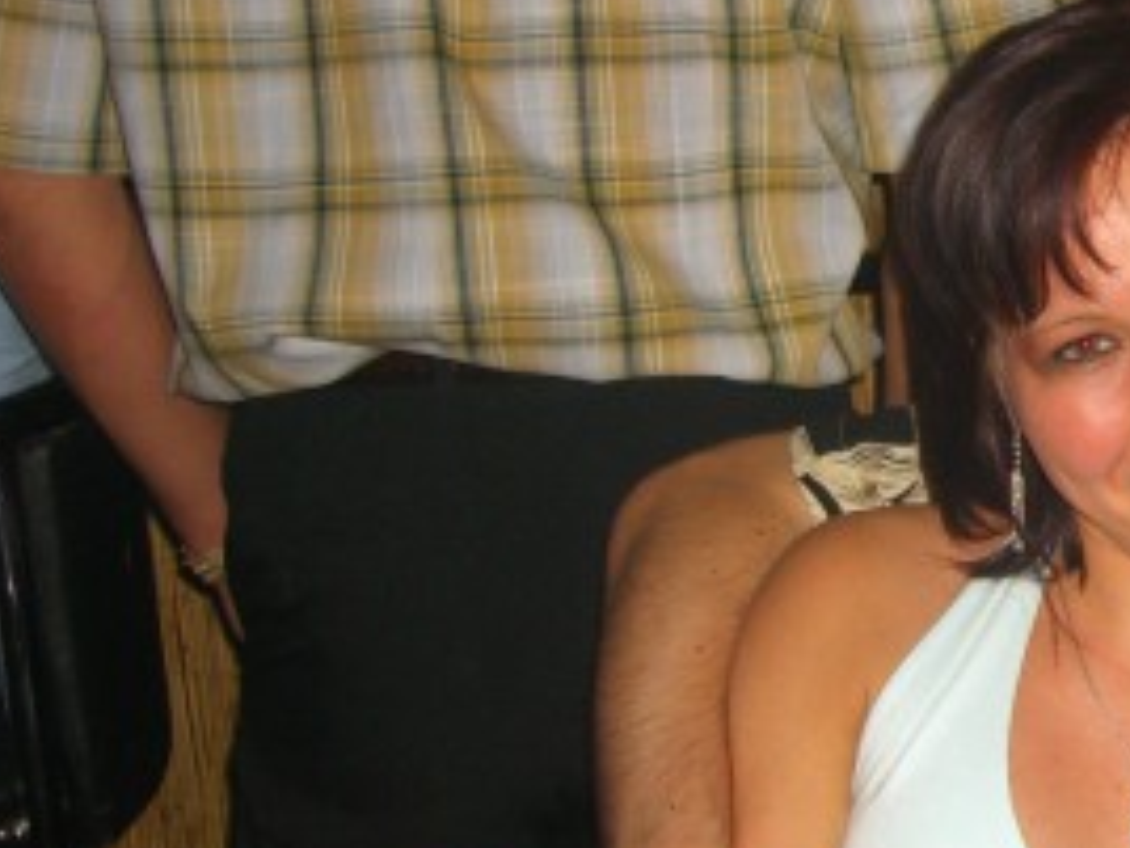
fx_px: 2775
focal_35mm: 85
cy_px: 510
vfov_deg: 17.3
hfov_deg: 21.8
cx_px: 1240
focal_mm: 7.9
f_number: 2.8
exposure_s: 1/60
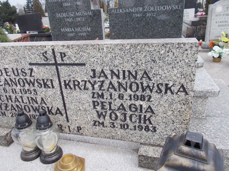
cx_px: 114
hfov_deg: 67.3
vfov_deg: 53.1
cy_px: 86
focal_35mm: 26
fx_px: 172
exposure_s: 1/400
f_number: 3.2
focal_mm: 4.6
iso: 80
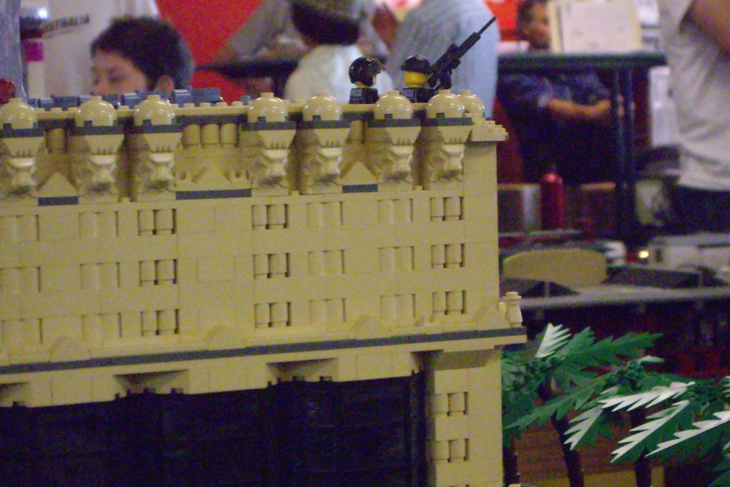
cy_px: 235
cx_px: 365
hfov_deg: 17.2
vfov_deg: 11.5
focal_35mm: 119
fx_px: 2413
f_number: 5.2
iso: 1600
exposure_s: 1/60
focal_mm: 18.6
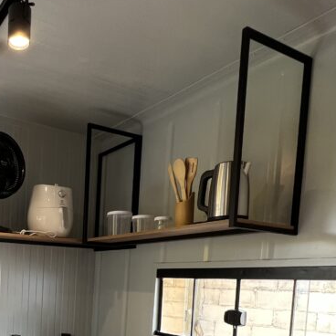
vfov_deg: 45.8
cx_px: 22
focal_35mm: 32
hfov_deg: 45.4
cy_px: 308
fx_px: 351
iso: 160
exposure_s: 1/120
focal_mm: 1.57
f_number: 1.8
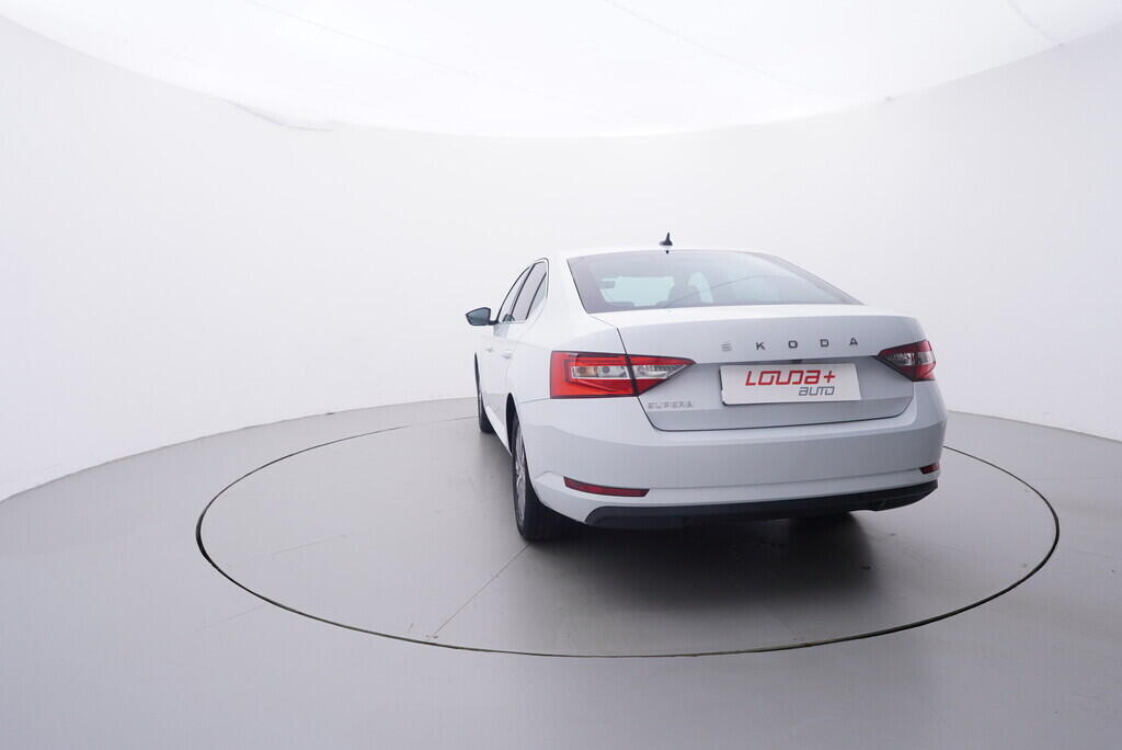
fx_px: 702
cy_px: 375
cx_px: 561
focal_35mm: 22
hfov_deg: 77.3
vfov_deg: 56.2
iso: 200
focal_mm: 15
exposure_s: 1/80
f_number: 5
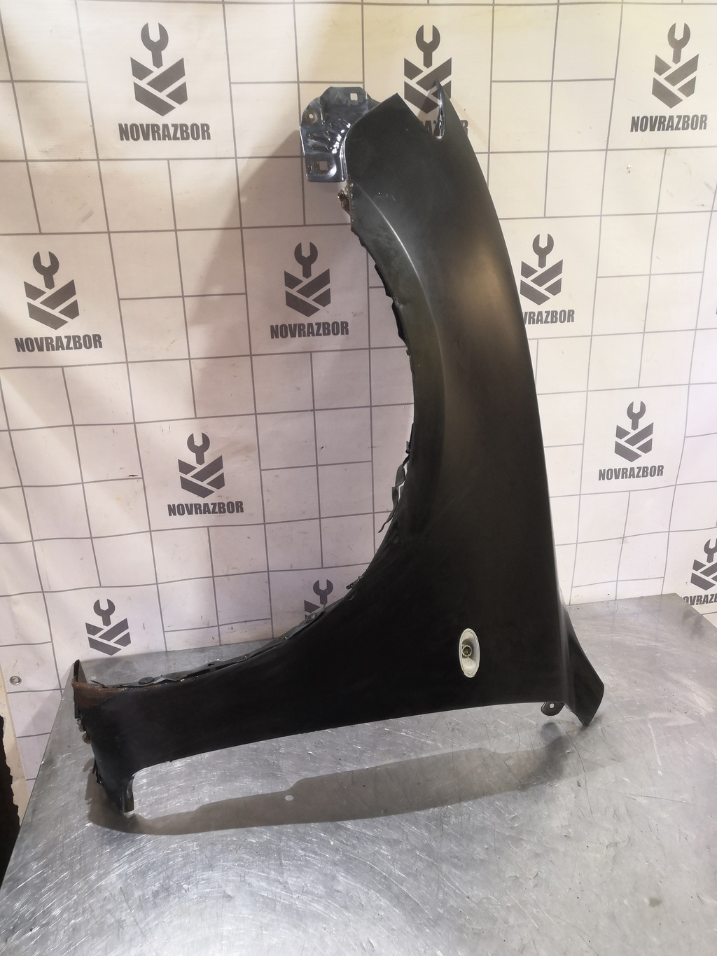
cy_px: 478
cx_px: 358
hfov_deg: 51.4
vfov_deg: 65.3
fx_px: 746
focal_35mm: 27
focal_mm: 3.95
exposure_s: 1/50
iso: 200
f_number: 1.8
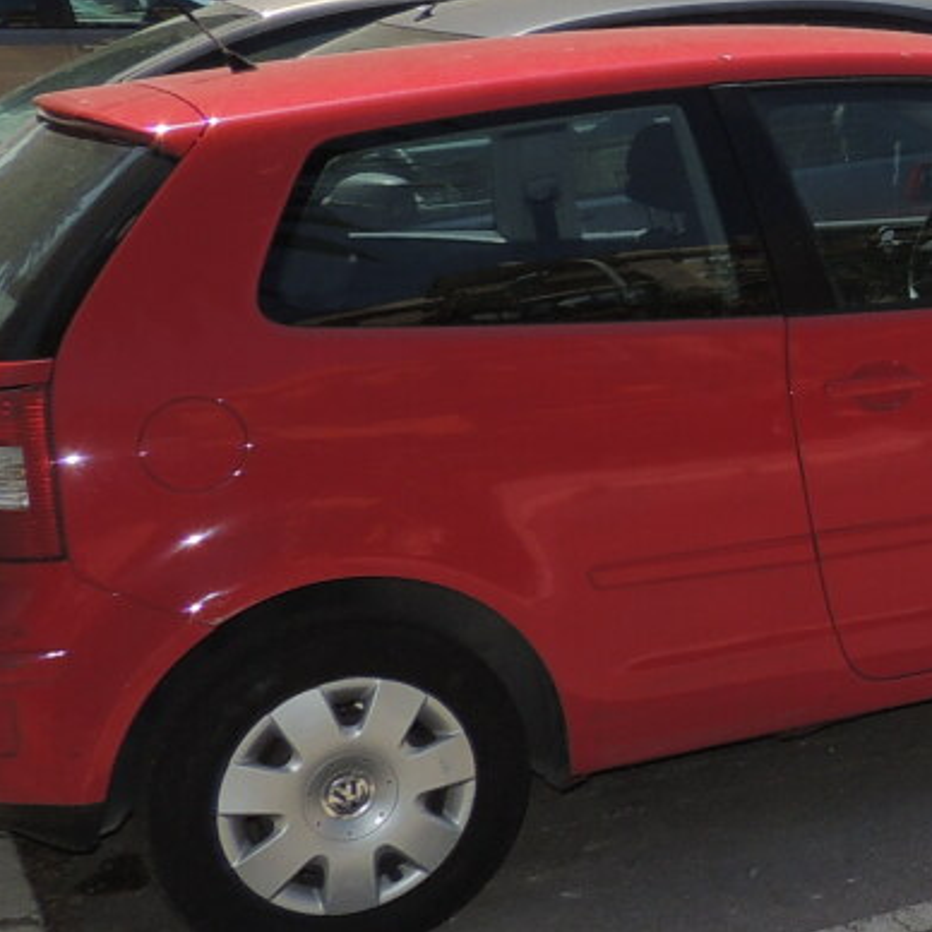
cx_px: 1665
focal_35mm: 82
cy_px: 232
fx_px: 2498
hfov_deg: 17.3
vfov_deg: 21.0
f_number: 3.3
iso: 100
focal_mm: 4.3
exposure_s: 1/1250
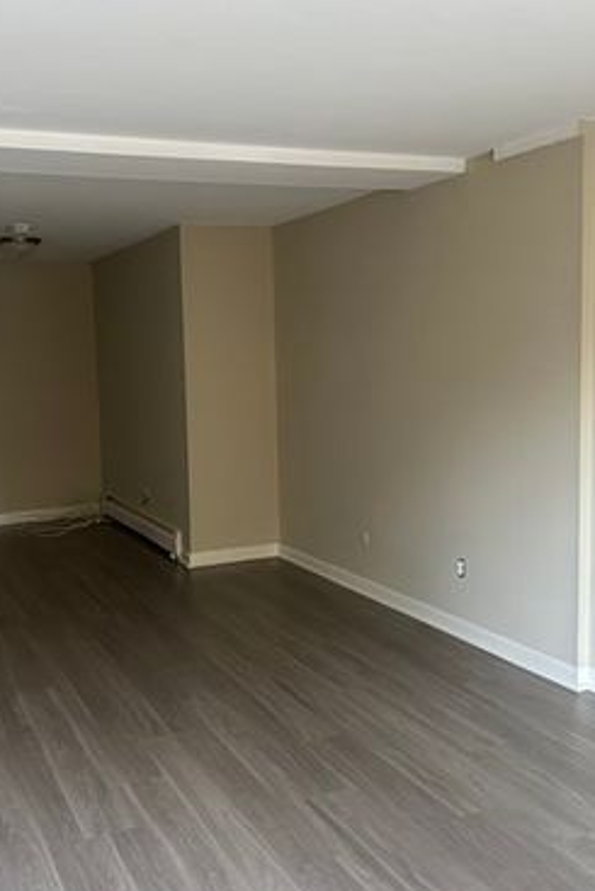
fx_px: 842
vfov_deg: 55.8
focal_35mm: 34
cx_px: 202
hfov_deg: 38.5
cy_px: 448
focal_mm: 6.86
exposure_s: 1/60
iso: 800
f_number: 1.78
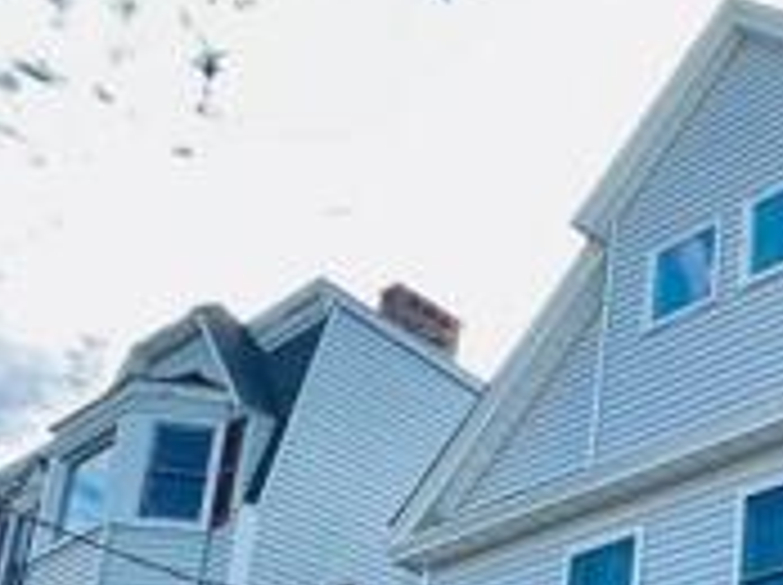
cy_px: 752
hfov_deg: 29.0
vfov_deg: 22.6
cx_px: 927
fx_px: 1310
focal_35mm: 58
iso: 40
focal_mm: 2.22
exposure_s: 1/543
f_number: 2.2
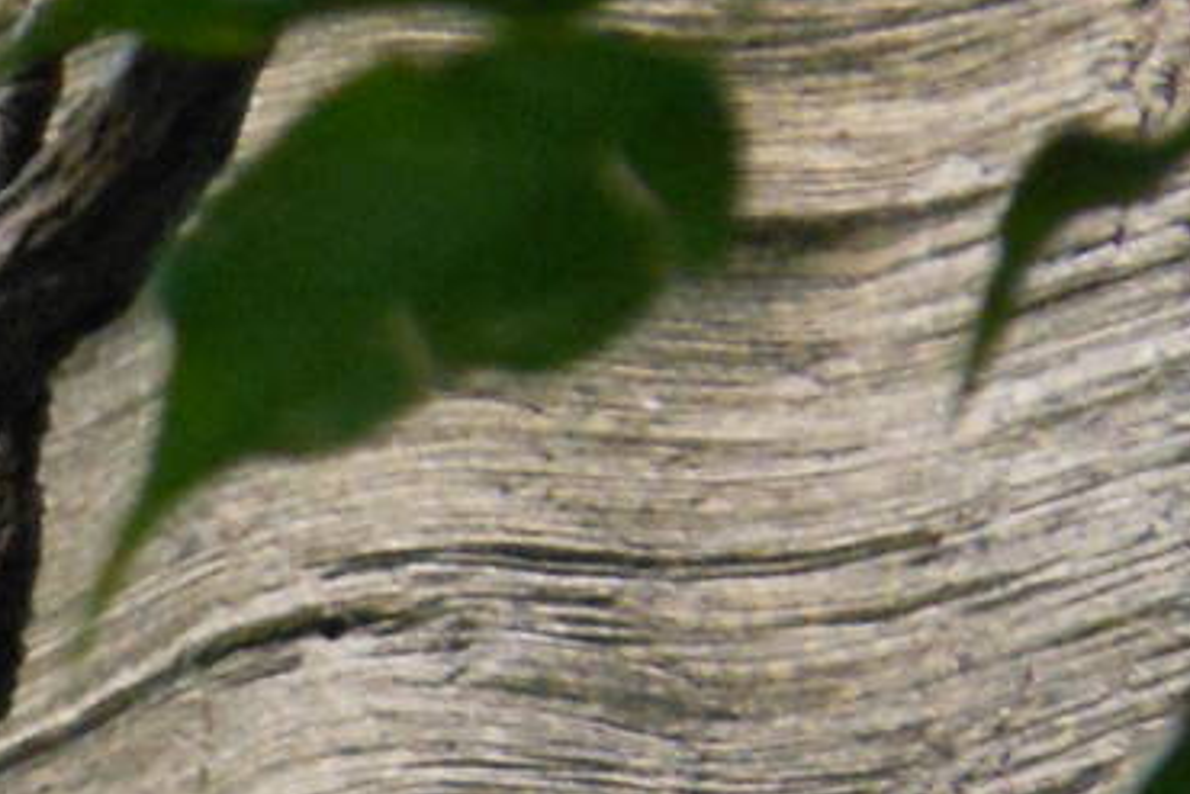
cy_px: 1013
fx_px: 29165
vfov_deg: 1.6
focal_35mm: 882
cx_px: -894
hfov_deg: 2.3
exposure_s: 1/13
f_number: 5.6
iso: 400
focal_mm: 35
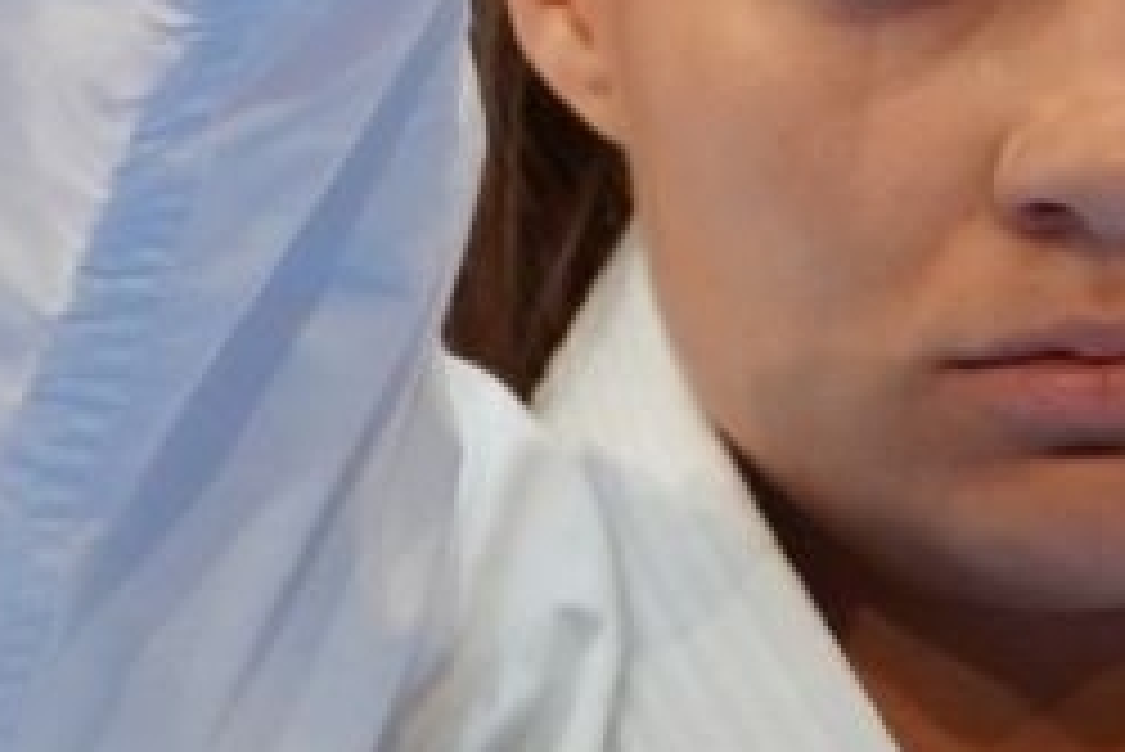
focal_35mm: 2157
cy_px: 86
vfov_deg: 0.6
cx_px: 832
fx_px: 67442
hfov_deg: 1.0
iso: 800
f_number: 2.8
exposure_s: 1/500
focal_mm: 200
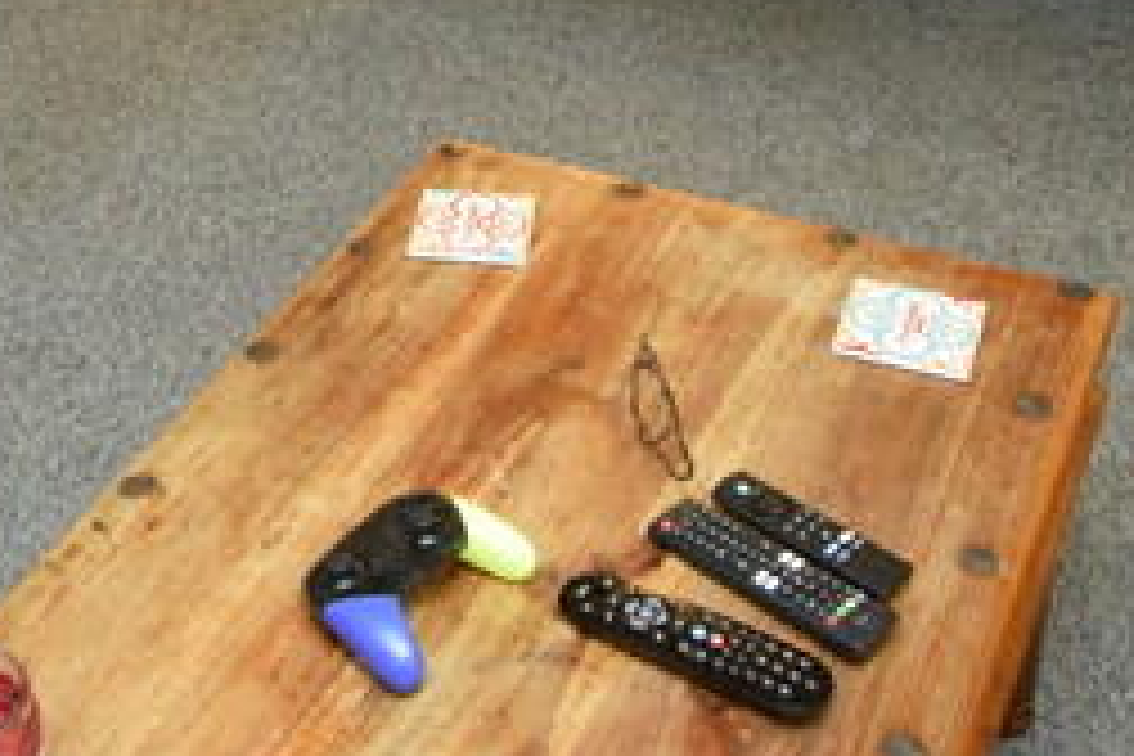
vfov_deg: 20.6
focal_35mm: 61
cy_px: -182
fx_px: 1921
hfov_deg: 32.0
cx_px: 225
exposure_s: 1/60
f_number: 4.5
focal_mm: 10
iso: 1600
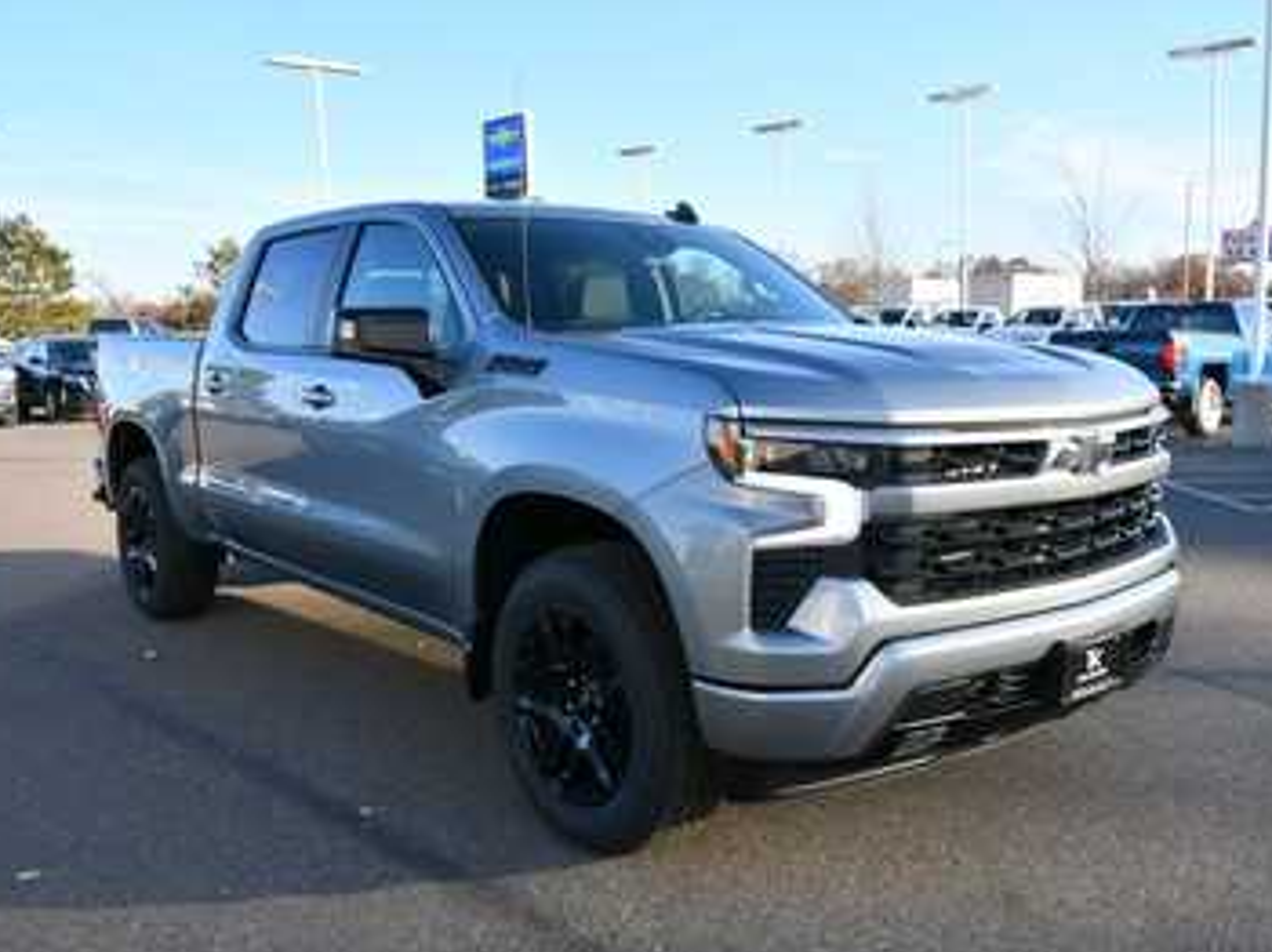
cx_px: 680
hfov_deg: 55.3
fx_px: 1212
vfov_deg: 42.9
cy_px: 478
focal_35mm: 33
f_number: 7.1
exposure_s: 1/250
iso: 200
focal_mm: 20
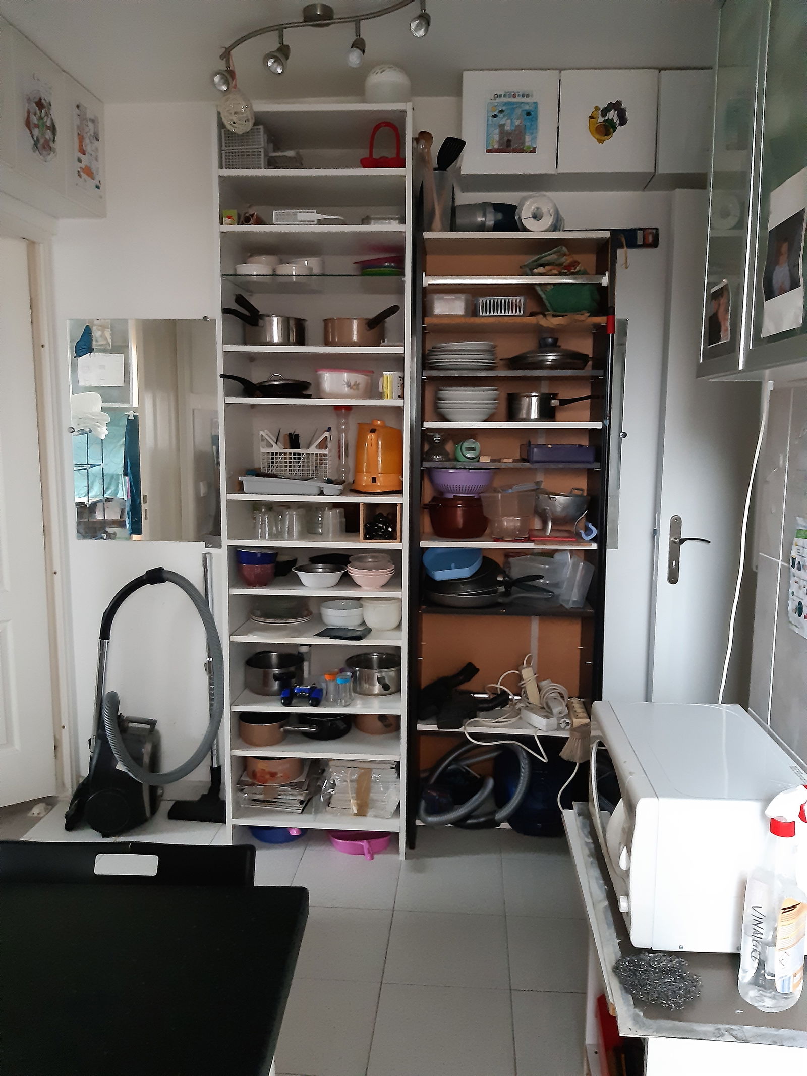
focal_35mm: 26
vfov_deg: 67.3
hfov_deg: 53.1
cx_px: 404
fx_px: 808
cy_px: 538
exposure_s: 1/20
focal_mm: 3.92
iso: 640
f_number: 1.7
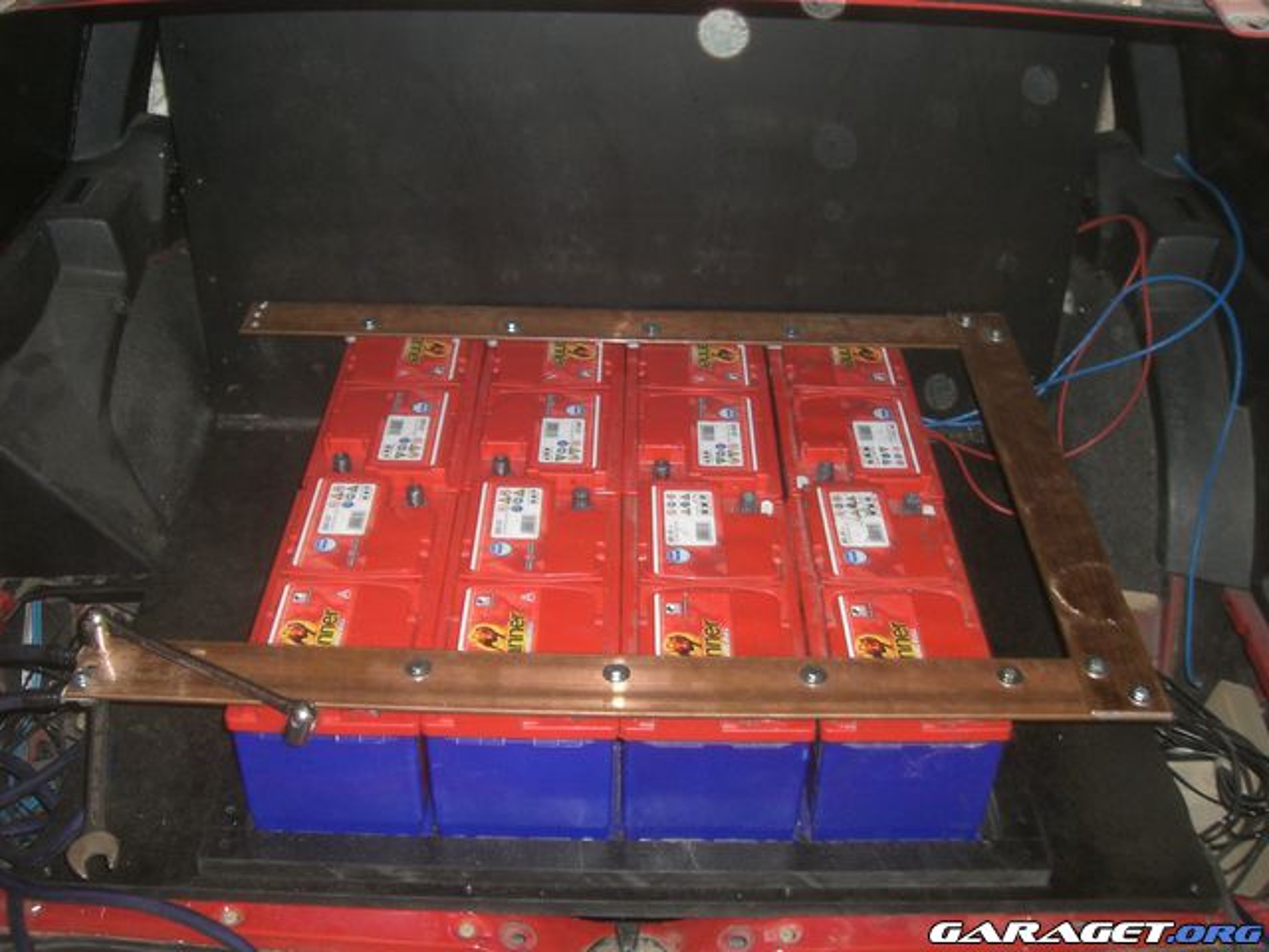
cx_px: 634
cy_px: 476
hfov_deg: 49.0
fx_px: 1393
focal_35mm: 38
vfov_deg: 37.7
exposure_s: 1/60
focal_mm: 6.2
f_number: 2.7
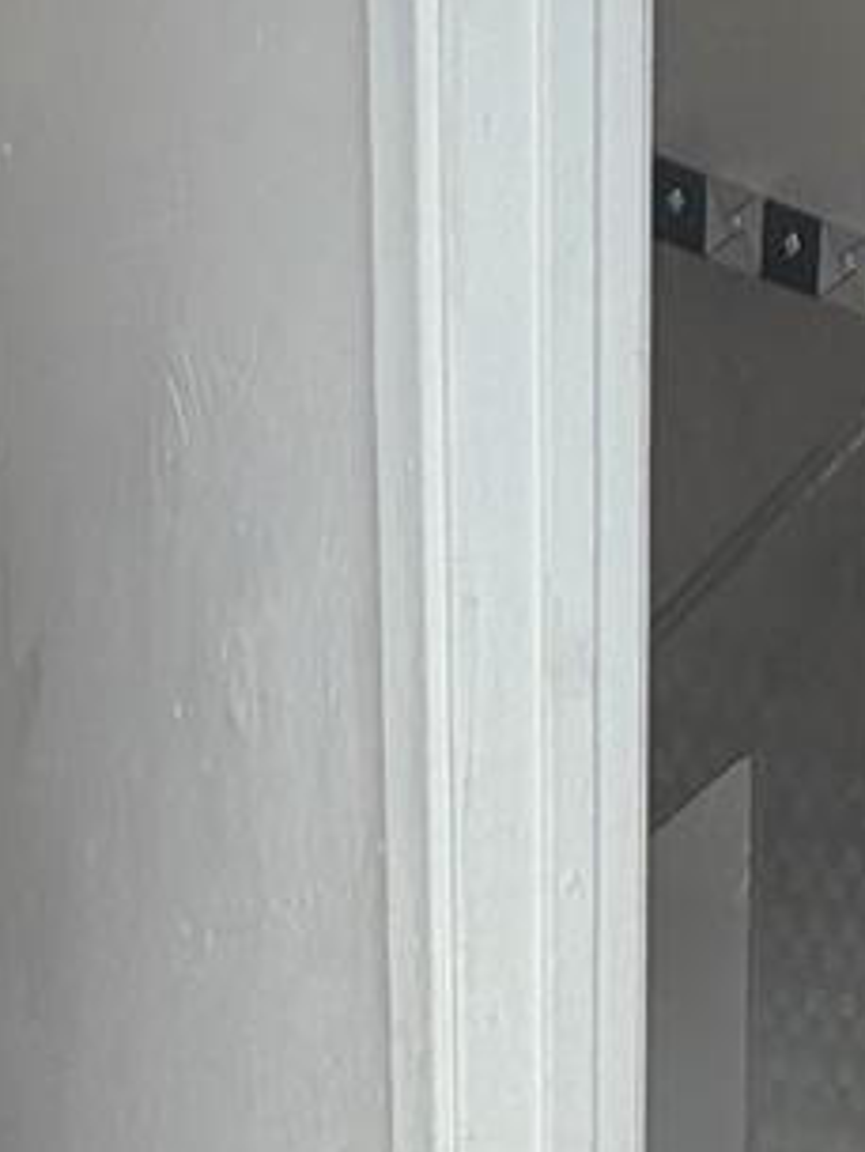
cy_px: 2168
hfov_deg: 26.5
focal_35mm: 55
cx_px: 355
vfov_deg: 20.8
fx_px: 1831
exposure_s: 1/121
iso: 50
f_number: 2.2
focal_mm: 2.22
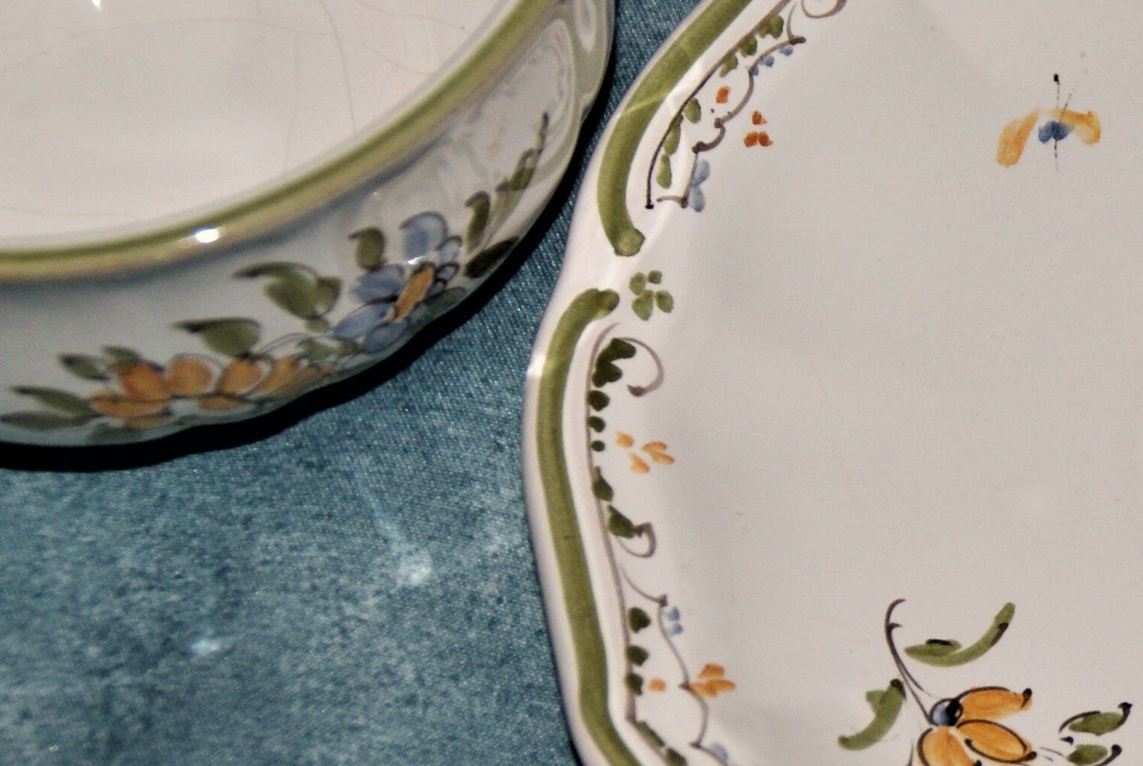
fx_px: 6104
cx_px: 1442
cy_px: 528
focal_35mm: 192
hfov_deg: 10.5
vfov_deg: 7.2
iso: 400
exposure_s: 1/80
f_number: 5.6
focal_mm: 50
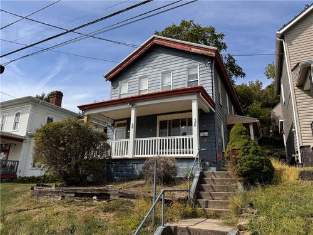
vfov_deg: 56.8
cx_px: 156
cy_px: 118
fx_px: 217
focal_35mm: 24
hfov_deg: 71.6
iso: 80
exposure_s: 1/3802
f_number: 1.78
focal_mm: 6.76
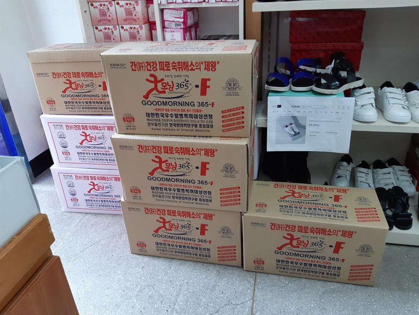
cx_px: 210
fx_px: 315
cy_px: 158
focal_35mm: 26
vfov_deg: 53.1
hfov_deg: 67.3
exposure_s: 1/60
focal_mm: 3.93
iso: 64
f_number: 1.7
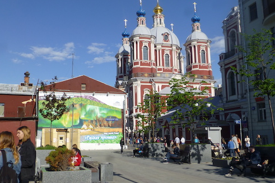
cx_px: 137
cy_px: 100
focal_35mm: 36
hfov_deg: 53.1
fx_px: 275
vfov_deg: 36.8
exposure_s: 1/1300
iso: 100
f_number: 3.7
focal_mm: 6.1
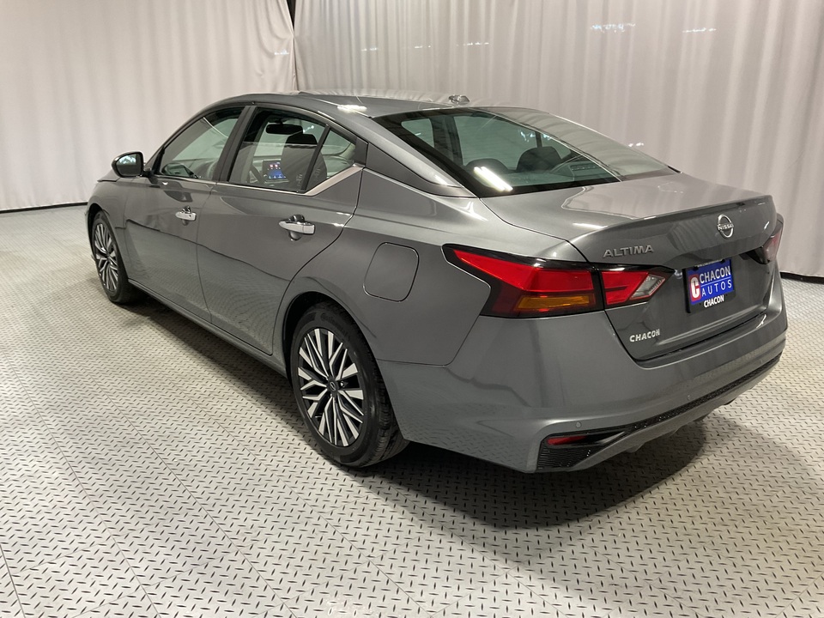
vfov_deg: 48.2
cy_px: 309
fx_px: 690
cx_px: 412
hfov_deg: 61.7
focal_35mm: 29
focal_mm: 3
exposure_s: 1/60
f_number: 1.8
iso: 80
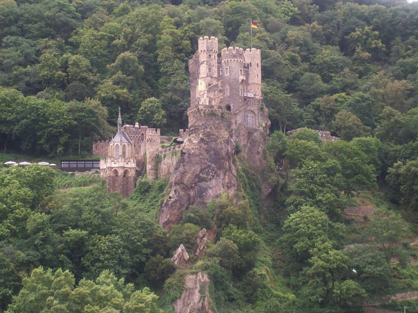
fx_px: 1051
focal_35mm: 87
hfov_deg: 22.5
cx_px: 209
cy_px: 156
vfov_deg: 17.0
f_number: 4.3
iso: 65
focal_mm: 14.3
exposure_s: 1/125
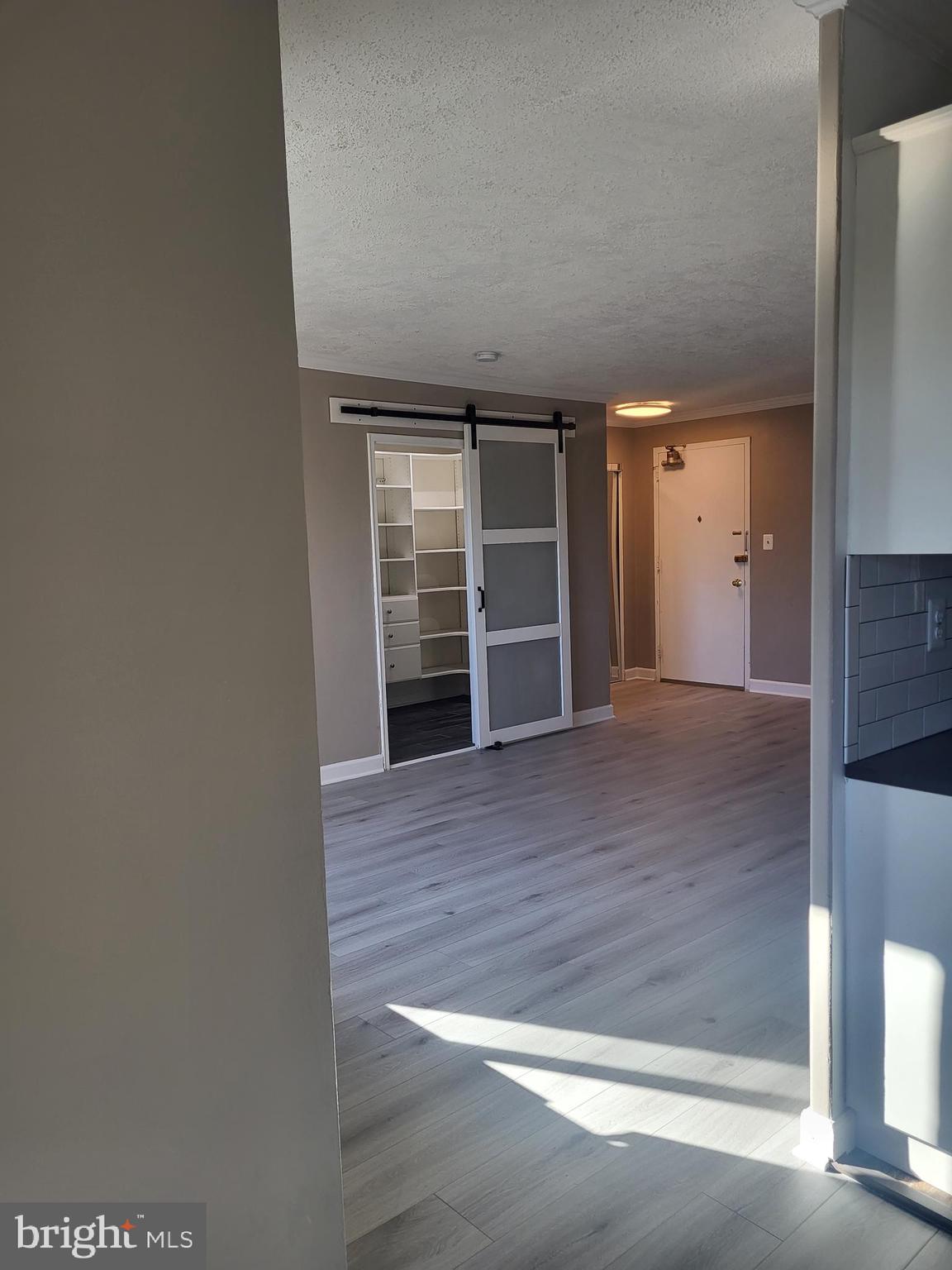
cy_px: 635
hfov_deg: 53.1
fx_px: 953
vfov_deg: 67.3
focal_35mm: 26
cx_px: 476
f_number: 1.8
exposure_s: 1/120
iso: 100
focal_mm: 5.4
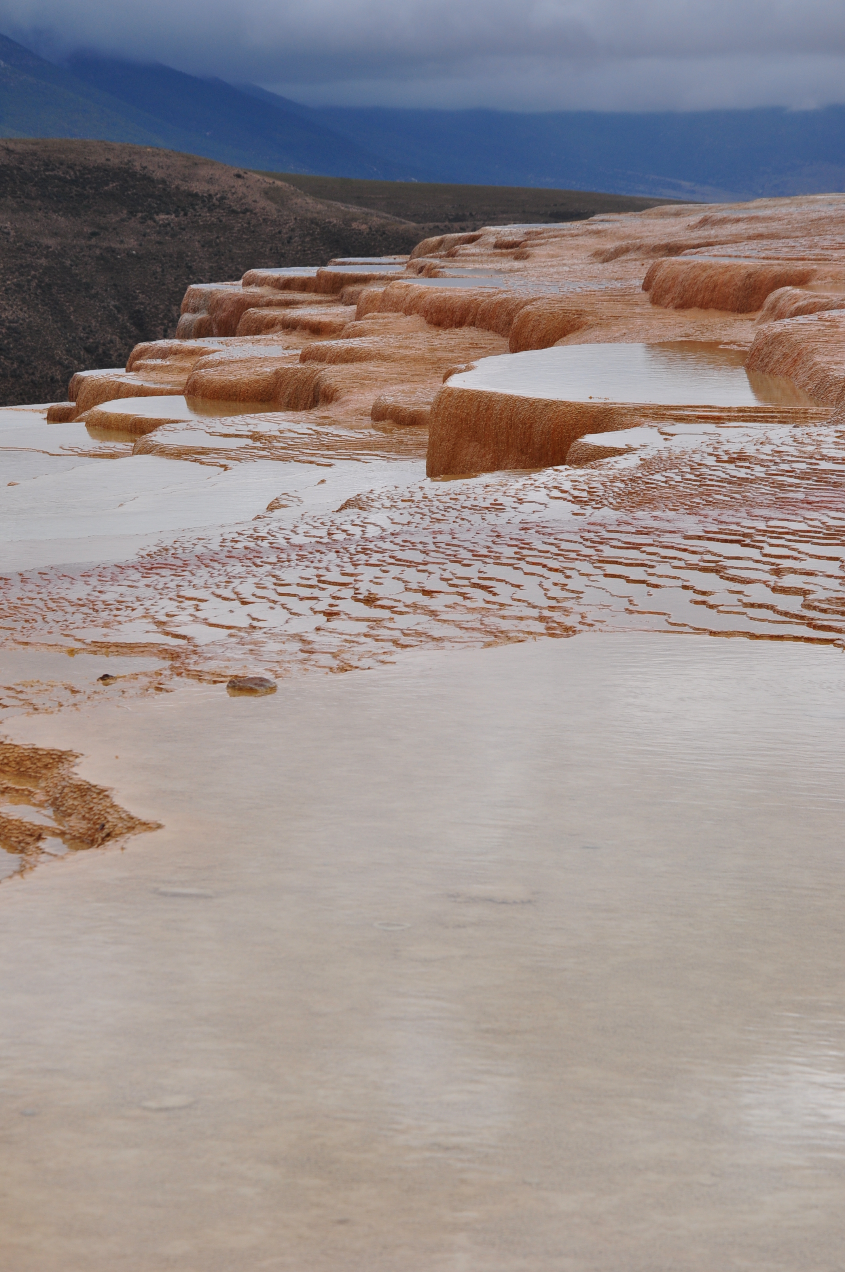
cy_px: 636
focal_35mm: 112
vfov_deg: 18.2
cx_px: 422
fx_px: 3971
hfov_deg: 12.1
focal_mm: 75
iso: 200
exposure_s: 1/400
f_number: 11
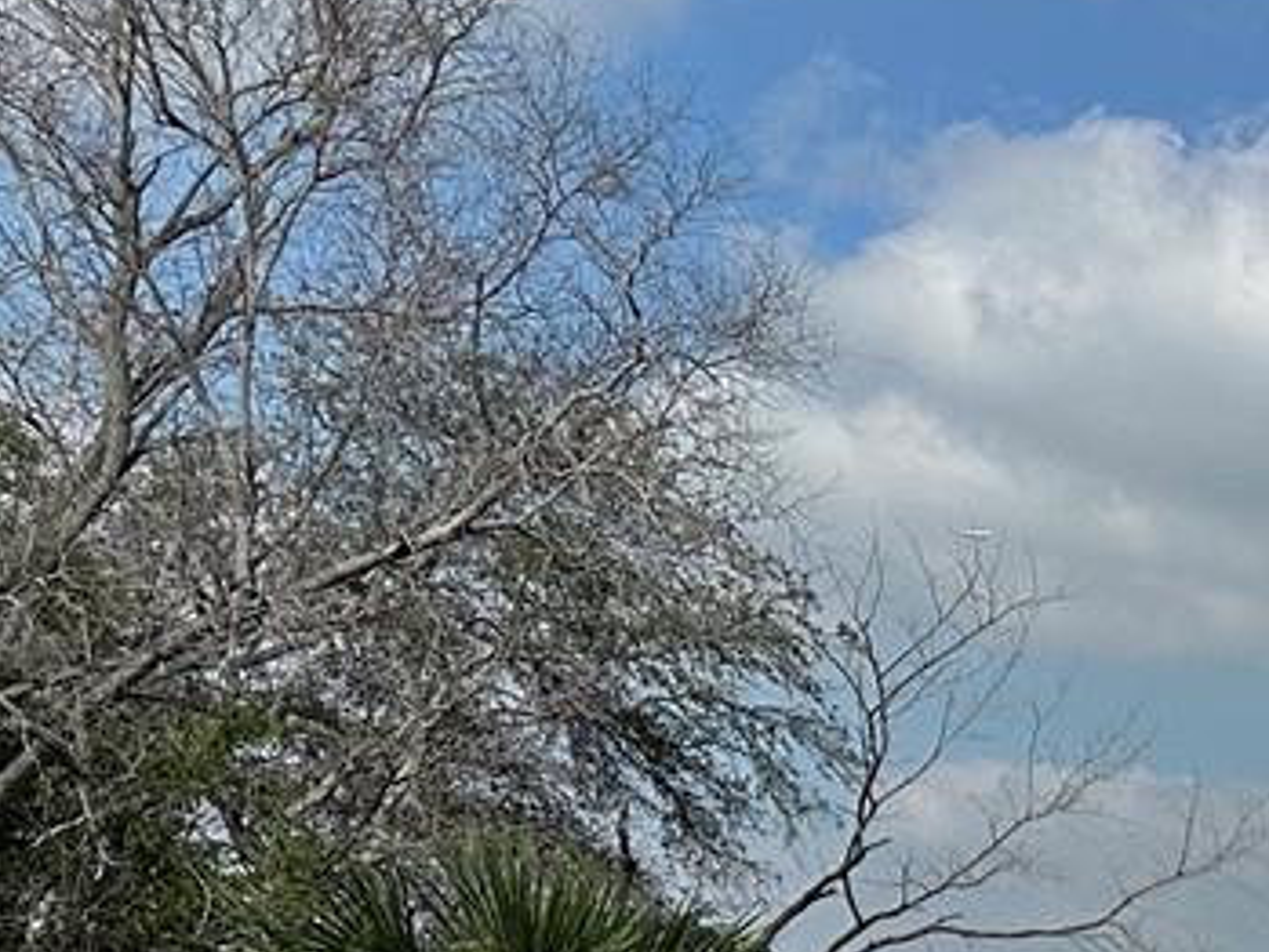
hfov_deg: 14.7
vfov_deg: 11.8
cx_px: 2553
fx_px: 4034
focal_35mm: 110
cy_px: 2009
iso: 80
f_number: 1.78
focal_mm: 6.86
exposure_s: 1/6623
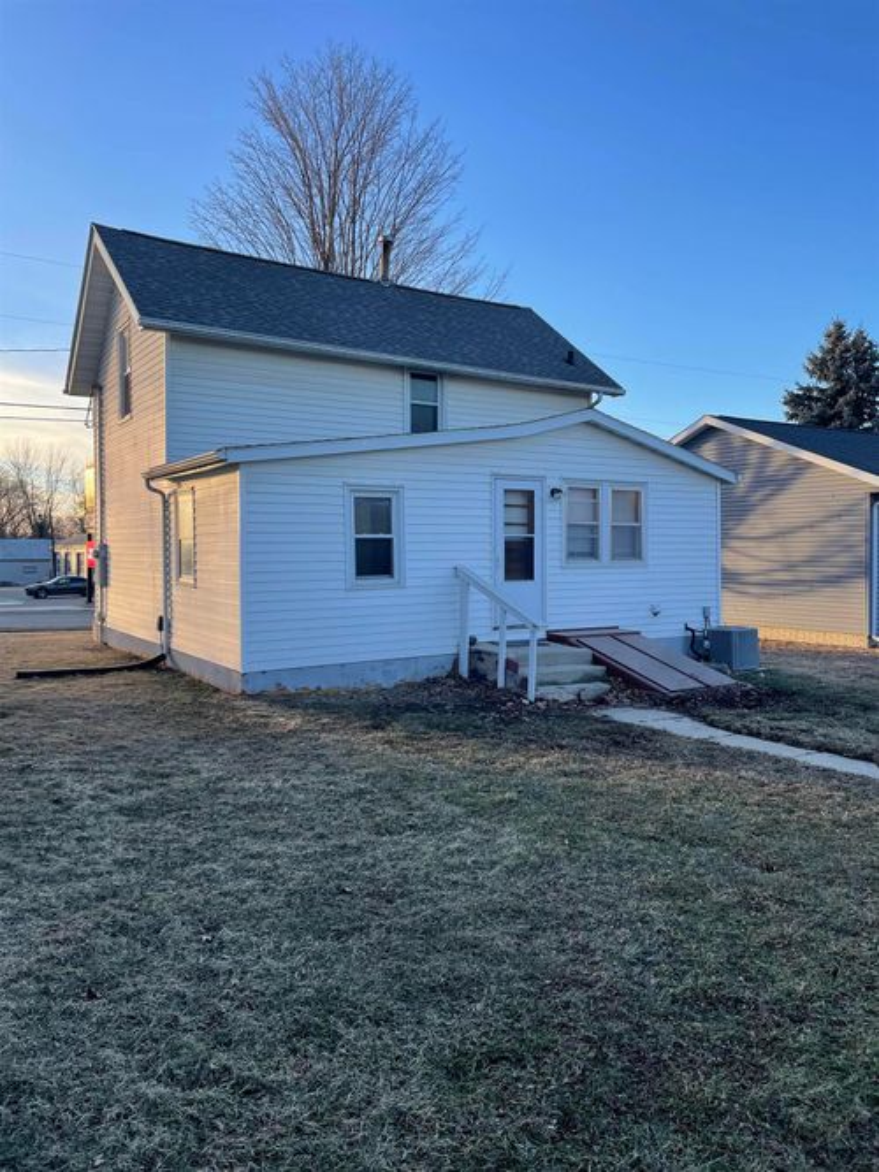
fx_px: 881
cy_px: 586
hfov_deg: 53.0
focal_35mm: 26
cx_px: 440
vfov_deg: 67.3
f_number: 1.6
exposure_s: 1/587
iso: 32
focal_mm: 4.2
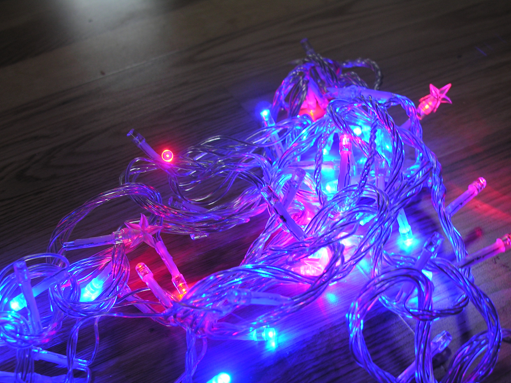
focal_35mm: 49
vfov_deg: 29.4
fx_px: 723
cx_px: 314
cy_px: 264
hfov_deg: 38.7
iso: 50
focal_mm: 8.9
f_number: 2.8
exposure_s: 1/19.1
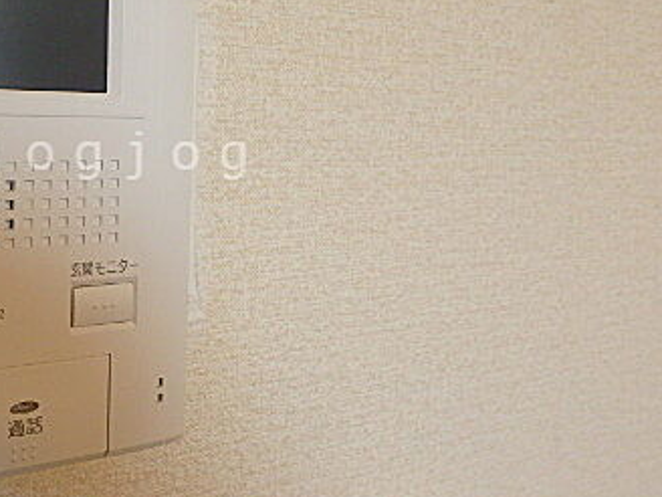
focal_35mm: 41
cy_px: 156
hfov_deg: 43.3
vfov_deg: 34.7
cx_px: 119
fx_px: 784
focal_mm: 3.7
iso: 250
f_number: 3.5
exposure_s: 1/30
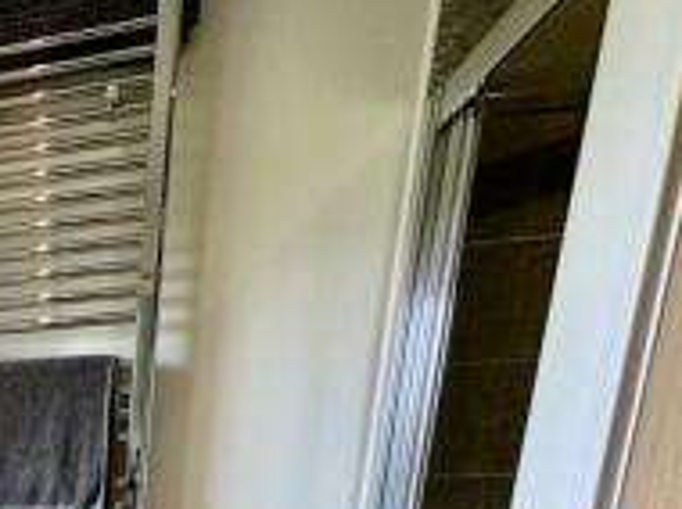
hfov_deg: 33.0
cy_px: 712
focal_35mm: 43
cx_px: -196
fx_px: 846
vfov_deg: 26.6
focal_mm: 2.22
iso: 125
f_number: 2.2
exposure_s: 1/100
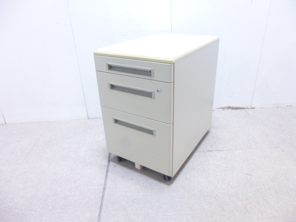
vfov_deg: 54.9
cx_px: 148
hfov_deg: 69.4
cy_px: 111
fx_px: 214
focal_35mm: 25
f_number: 3.1
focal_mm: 4.5
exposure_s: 1/8
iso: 400
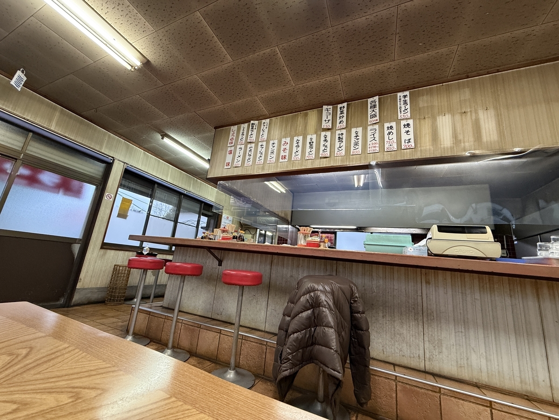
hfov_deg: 102.1
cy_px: 210
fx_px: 226
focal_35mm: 14
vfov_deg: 85.7
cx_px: 280
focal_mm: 2.22
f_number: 2.2
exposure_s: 1/60
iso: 400
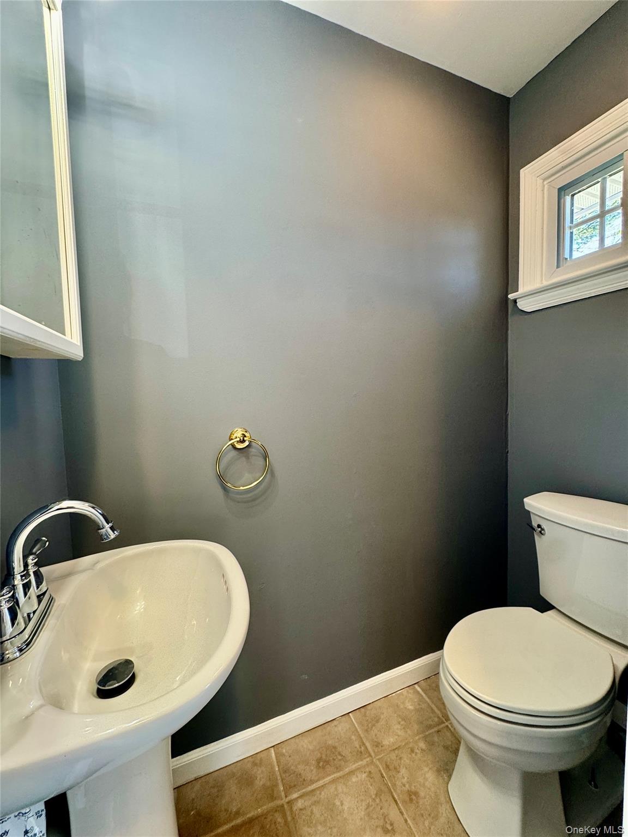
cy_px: 418
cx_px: 314
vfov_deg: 102.1
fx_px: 339
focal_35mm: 14
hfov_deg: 85.7
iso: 160
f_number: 2.2
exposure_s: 1/60
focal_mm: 2.22
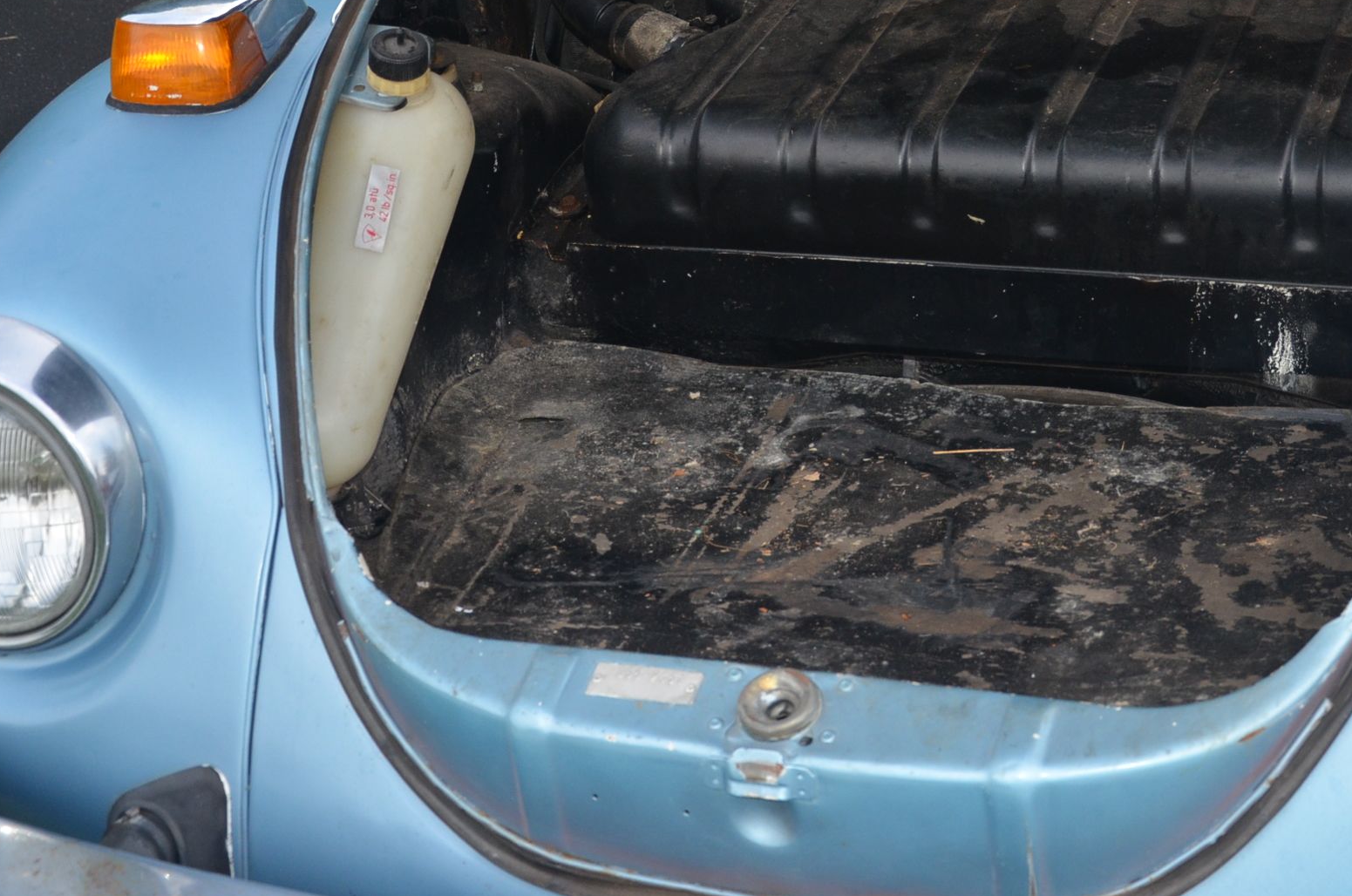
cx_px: 991
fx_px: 3036
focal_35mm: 81
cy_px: 197
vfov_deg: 16.7
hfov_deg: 24.9
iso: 500
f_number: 4.2
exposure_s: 1/60
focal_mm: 34
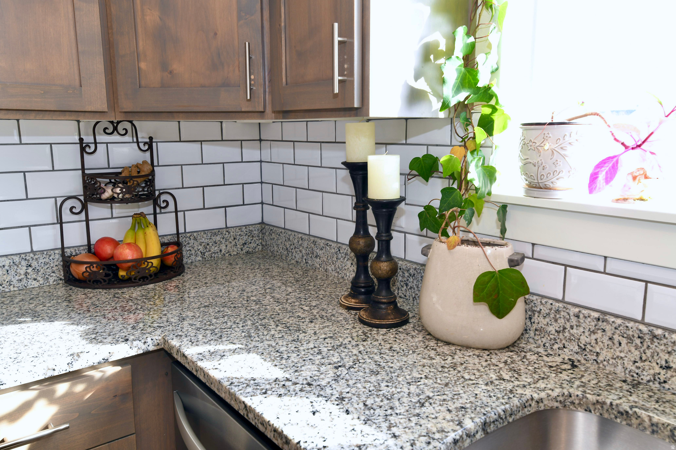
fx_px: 563
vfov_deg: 43.6
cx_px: 338
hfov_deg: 61.9
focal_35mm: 30
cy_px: 225
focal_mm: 30
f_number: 9
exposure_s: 1/13
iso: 200
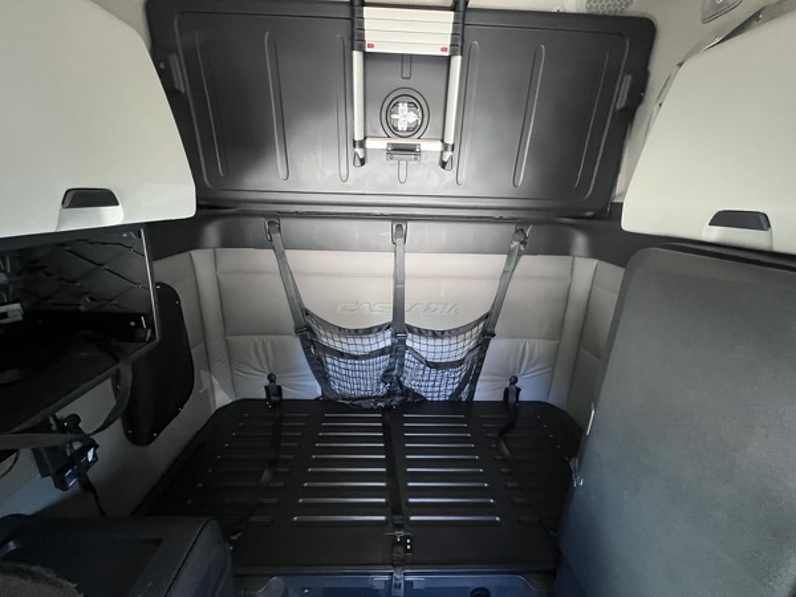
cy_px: 298
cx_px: 398
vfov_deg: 89.9
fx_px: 299
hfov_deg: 106.2
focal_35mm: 13
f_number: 1.8
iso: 1000
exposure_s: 1/49
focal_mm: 1.57
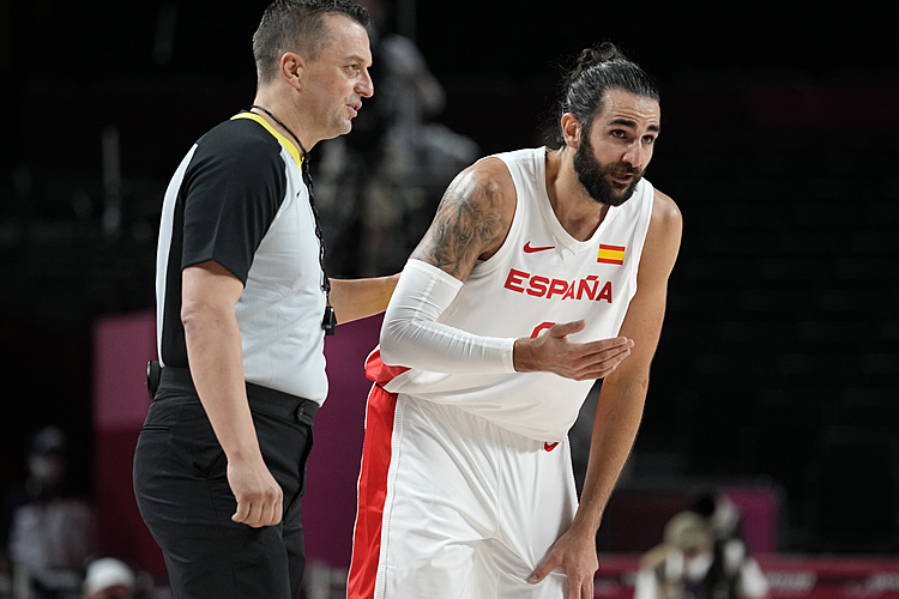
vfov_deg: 4.6
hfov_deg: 6.9
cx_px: 450
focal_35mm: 300
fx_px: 7491
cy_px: 300
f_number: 3.2
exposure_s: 1/2000
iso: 2000
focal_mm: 200
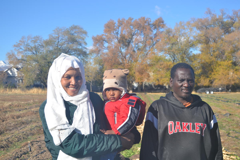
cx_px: 120
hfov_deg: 37.9
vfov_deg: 25.8
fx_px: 350
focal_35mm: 52
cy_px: 80
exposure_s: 1/320
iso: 100
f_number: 6.3
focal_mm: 35
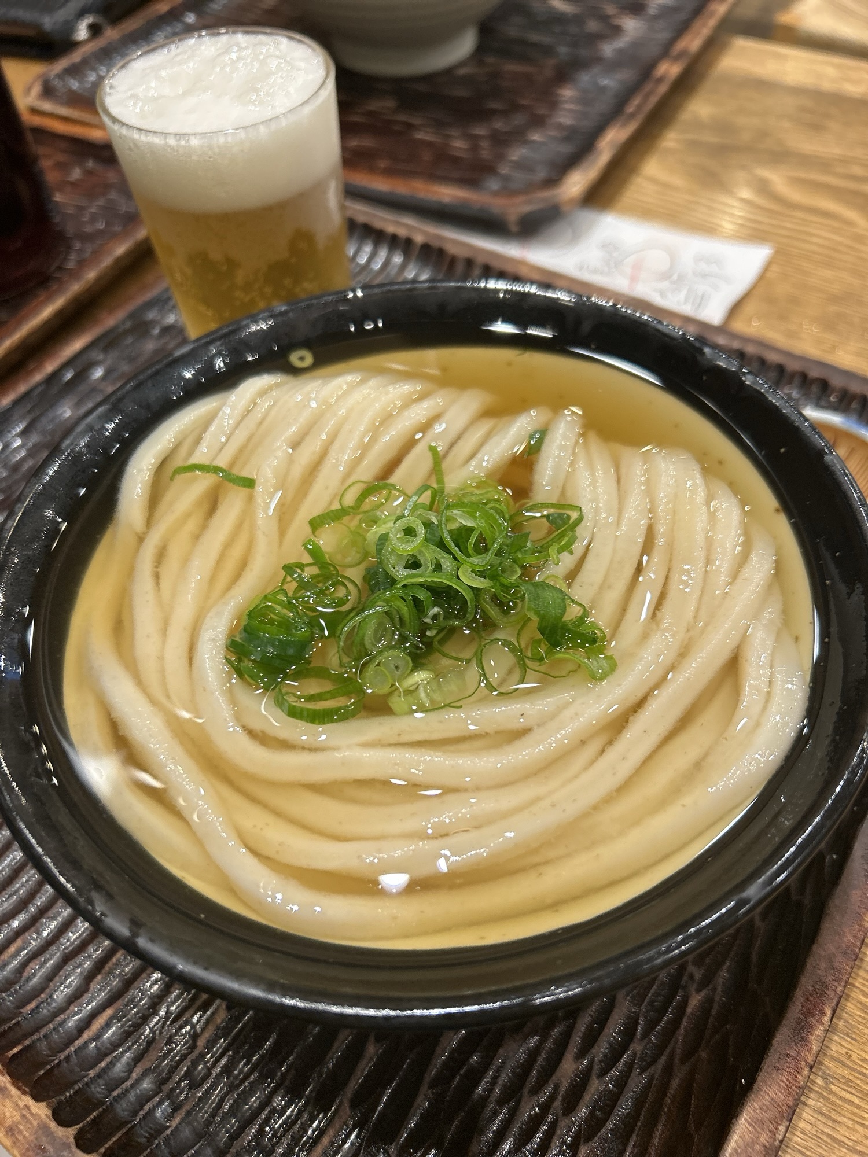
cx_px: 434
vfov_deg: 67.3
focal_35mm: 26
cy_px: 578
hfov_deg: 53.1
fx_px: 869
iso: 125
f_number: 1.5
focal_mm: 5.7
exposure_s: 1/100
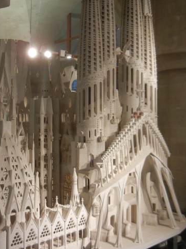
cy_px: 96
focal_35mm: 48
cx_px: 69
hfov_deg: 30.1
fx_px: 344
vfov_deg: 39.4
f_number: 3.5
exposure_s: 1/30
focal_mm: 5.4
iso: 232
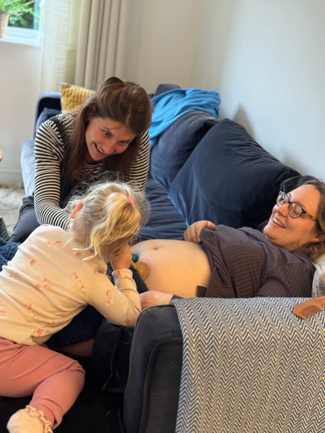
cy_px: 216
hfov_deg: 30.3
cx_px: 162
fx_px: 601
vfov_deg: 39.7
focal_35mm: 48
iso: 500
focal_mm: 6.76
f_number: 1.78
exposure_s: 1/25
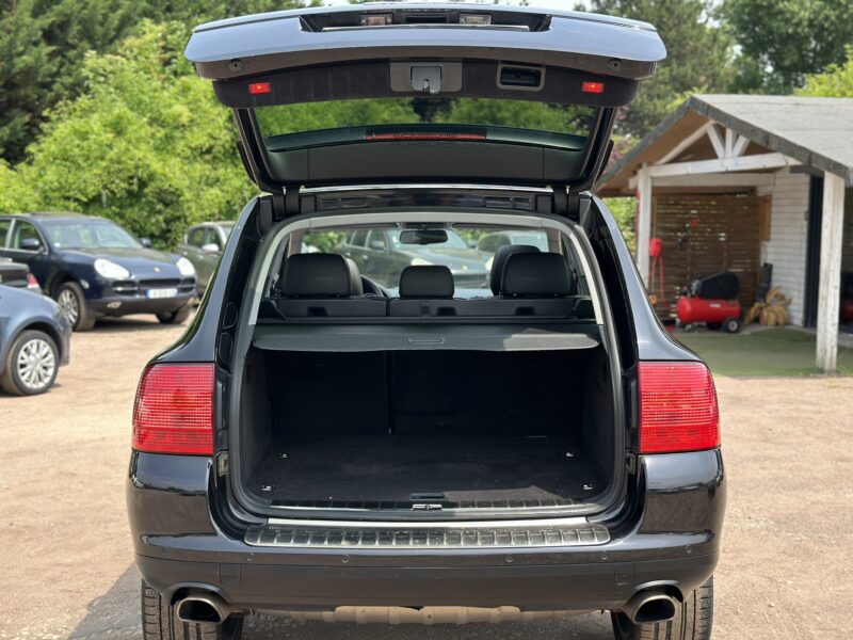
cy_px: 320
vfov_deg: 30.3
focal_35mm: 48
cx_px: 426
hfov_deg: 39.7
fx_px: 1183
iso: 80
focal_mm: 6.86
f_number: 1.78
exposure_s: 1/1120
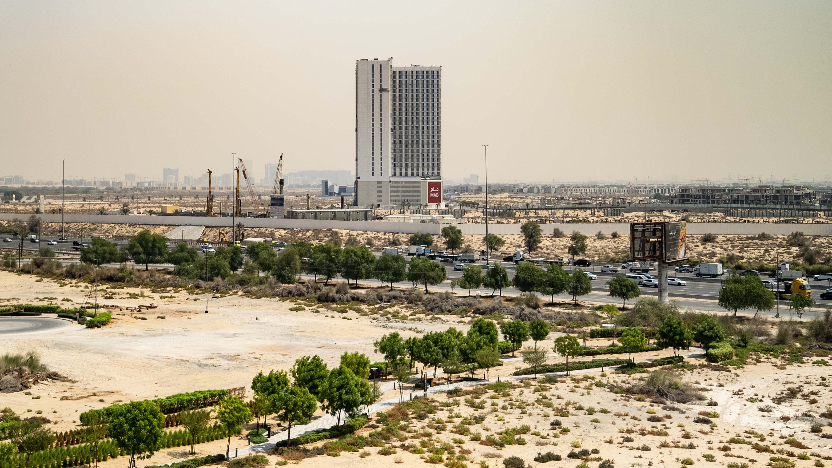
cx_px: 345
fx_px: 1081
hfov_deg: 42.0
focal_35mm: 49
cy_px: 159
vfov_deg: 24.3
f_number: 4
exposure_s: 1/160
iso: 640
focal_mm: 39
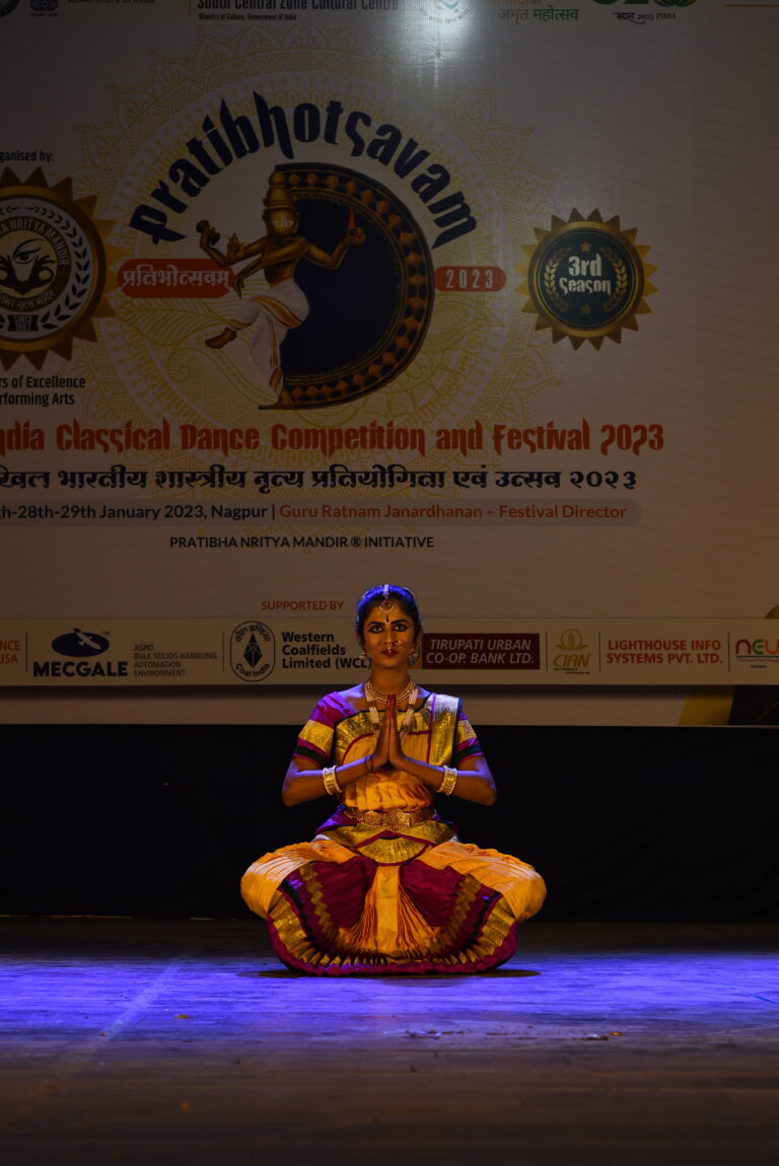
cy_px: 583
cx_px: 390
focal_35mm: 85
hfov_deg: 16.1
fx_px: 2755
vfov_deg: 23.9
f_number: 6.3
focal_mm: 85
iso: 500
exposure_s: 1/160
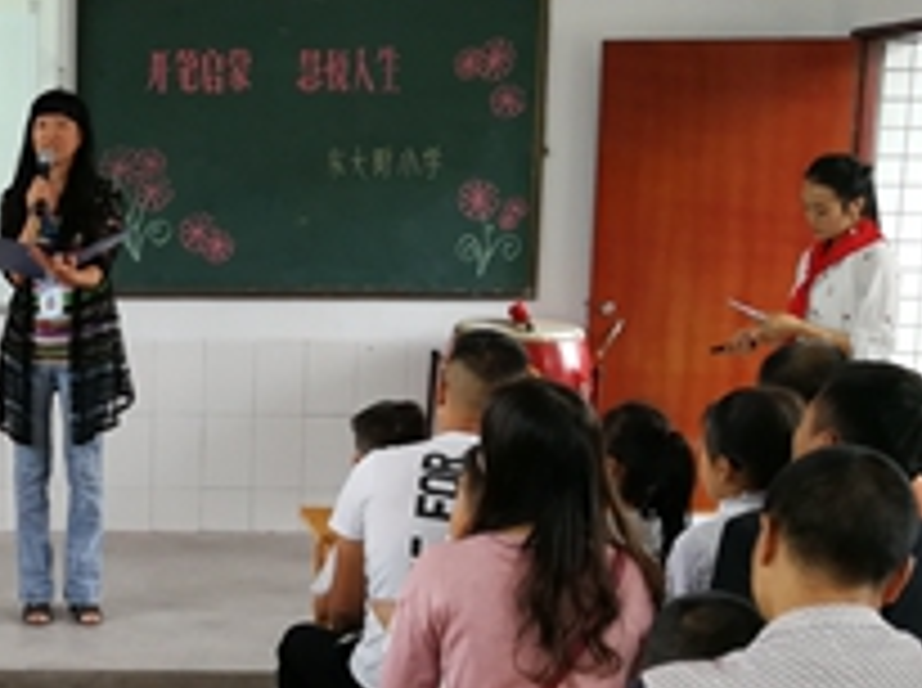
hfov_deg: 28.0
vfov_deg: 22.1
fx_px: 1755
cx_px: 40
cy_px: 470
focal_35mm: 66
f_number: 4
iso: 125
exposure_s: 1/60
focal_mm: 3.95
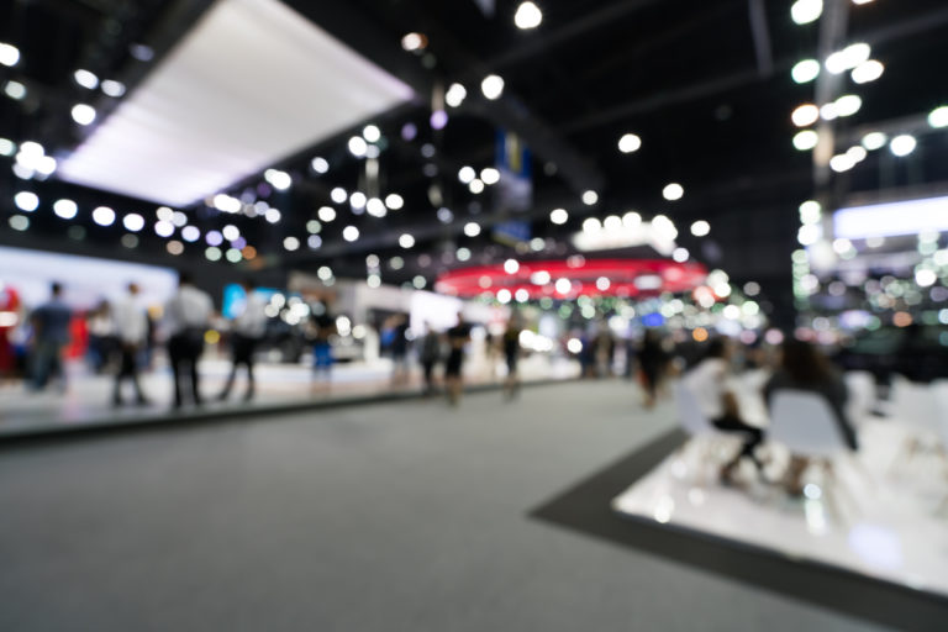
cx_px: 474
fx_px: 421
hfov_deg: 96.7
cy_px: 316
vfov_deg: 73.7
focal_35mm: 16
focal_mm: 16
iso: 100
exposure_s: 1/25
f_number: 4
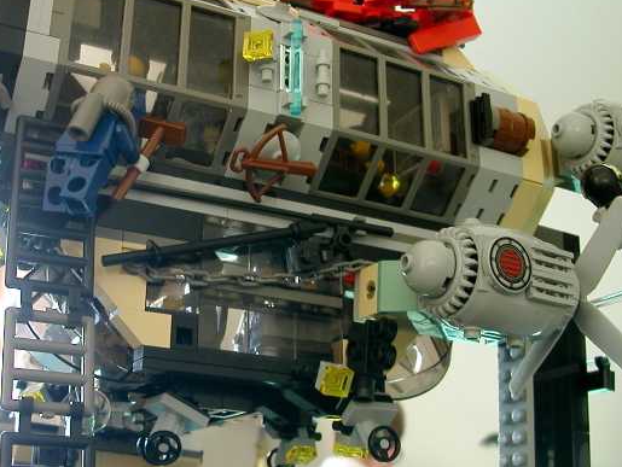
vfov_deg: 28.6
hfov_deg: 37.3
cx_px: 246
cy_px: 250
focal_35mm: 51
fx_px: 917
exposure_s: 1/30.3
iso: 100
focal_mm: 5.6
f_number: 2.7
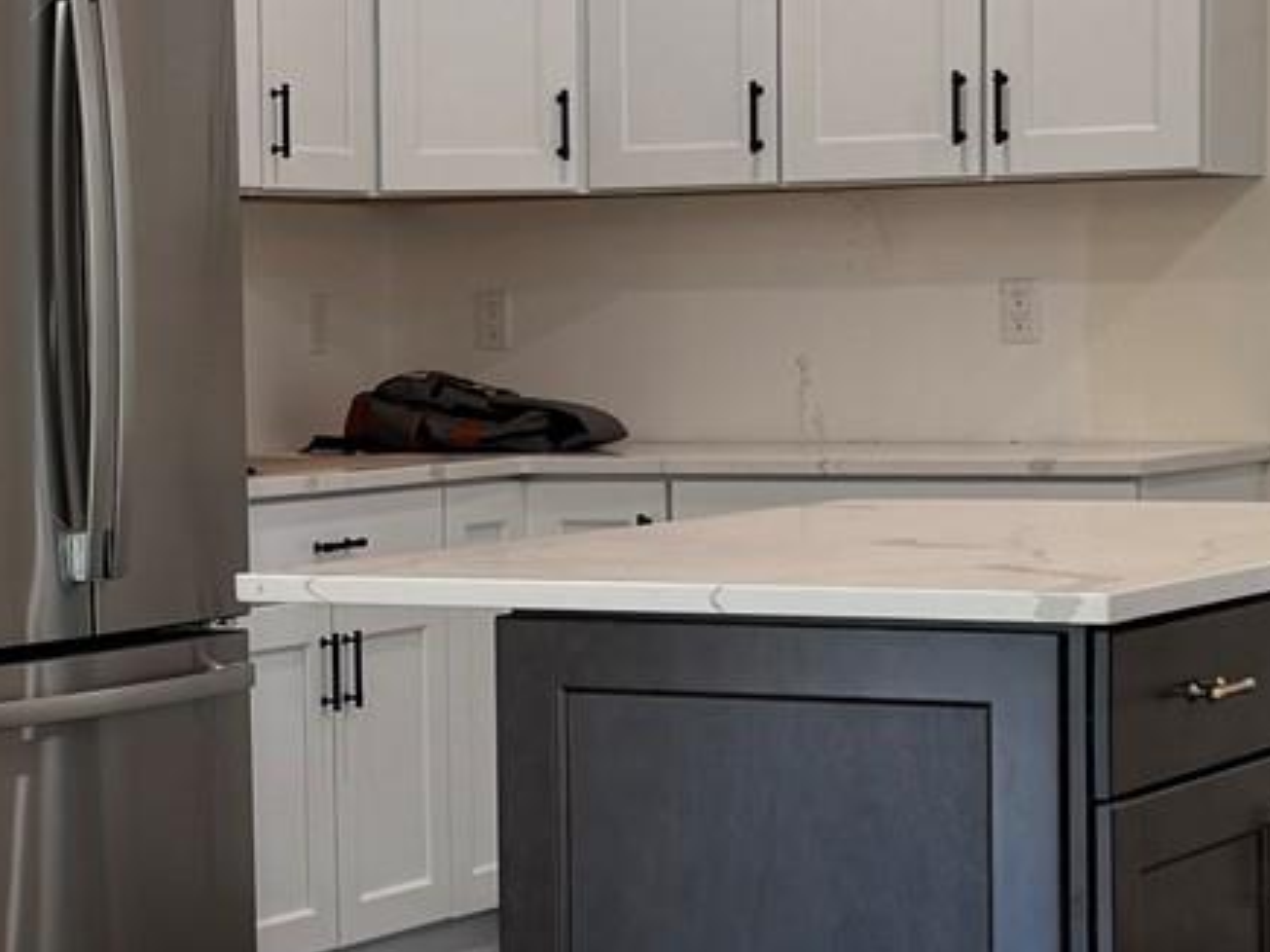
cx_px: 263
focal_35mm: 113
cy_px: 558
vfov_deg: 13.1
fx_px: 4145
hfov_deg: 17.3
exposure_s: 1/120
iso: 80
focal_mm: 6.76
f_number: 1.78
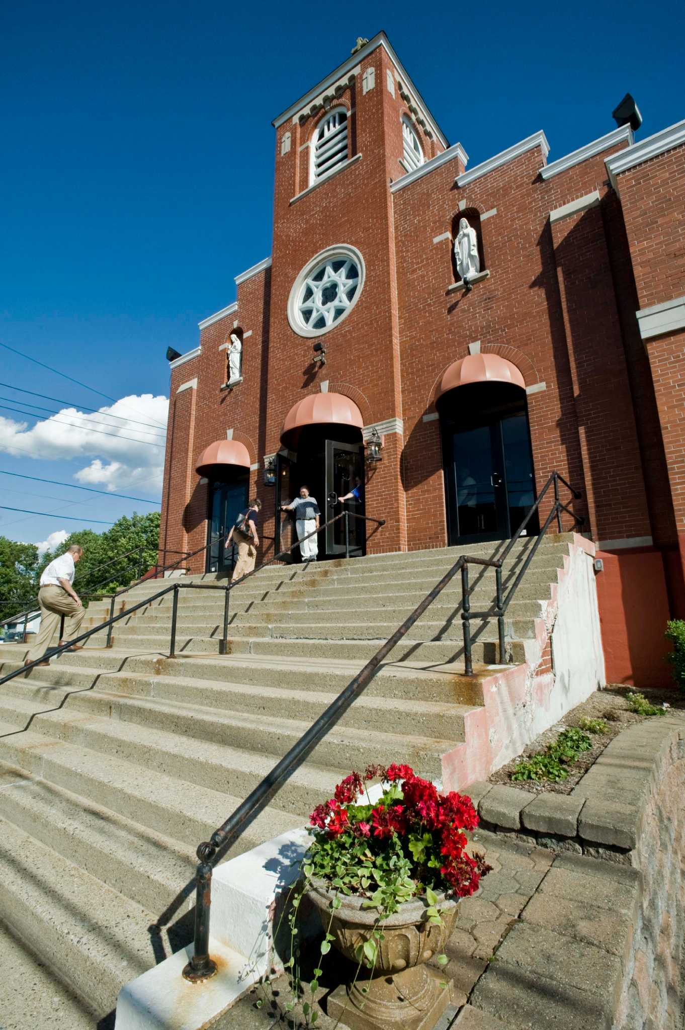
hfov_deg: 70.3
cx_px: 342
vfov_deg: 93.3
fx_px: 486
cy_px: 515
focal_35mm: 17
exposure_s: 1/320
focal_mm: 17
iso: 400
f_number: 16
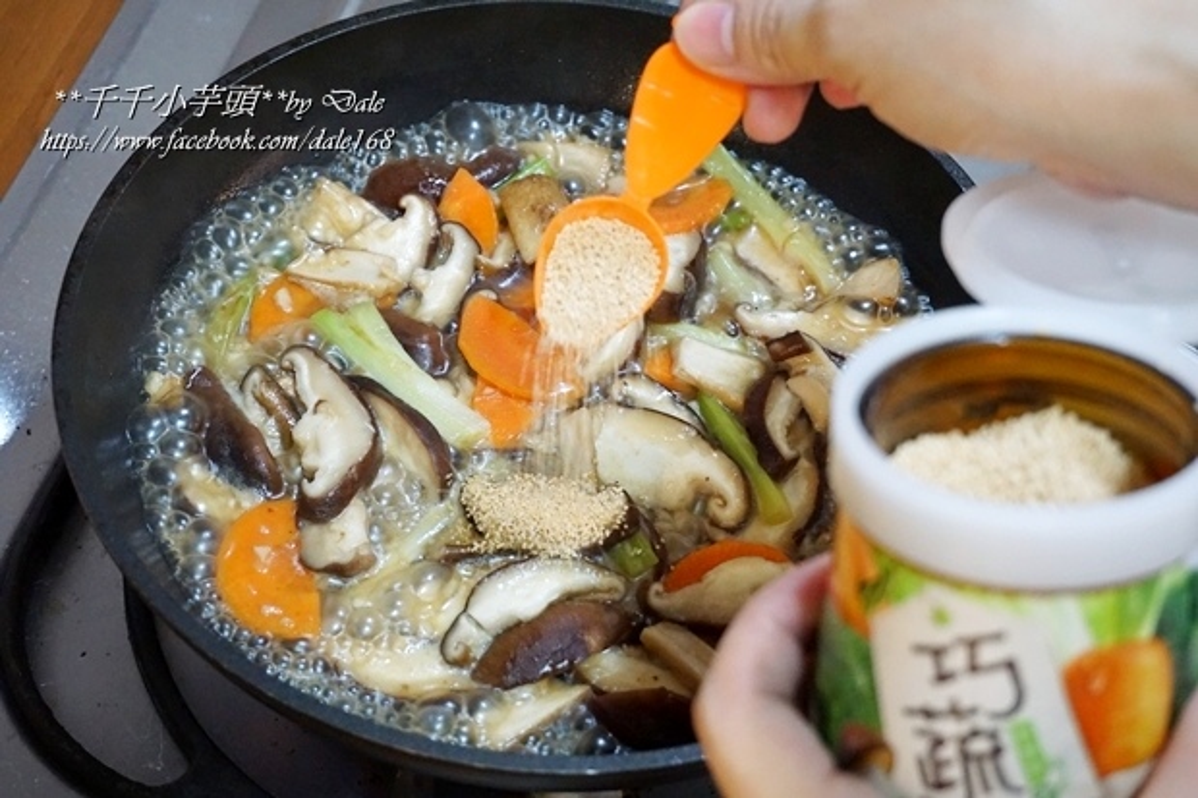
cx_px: 599
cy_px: 399
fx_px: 2096
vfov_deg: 21.6
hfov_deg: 31.9
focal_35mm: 63
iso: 3200
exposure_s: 1/40
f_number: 5.6
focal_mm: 42
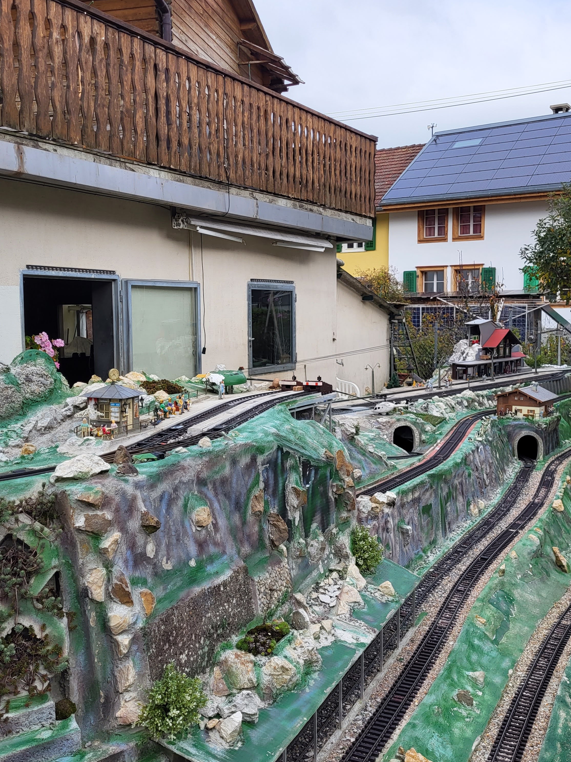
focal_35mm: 35
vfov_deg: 52.6
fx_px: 770
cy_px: 383
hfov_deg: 40.7
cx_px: 275
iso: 40
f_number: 1.8
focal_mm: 5.4
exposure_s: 1/1099
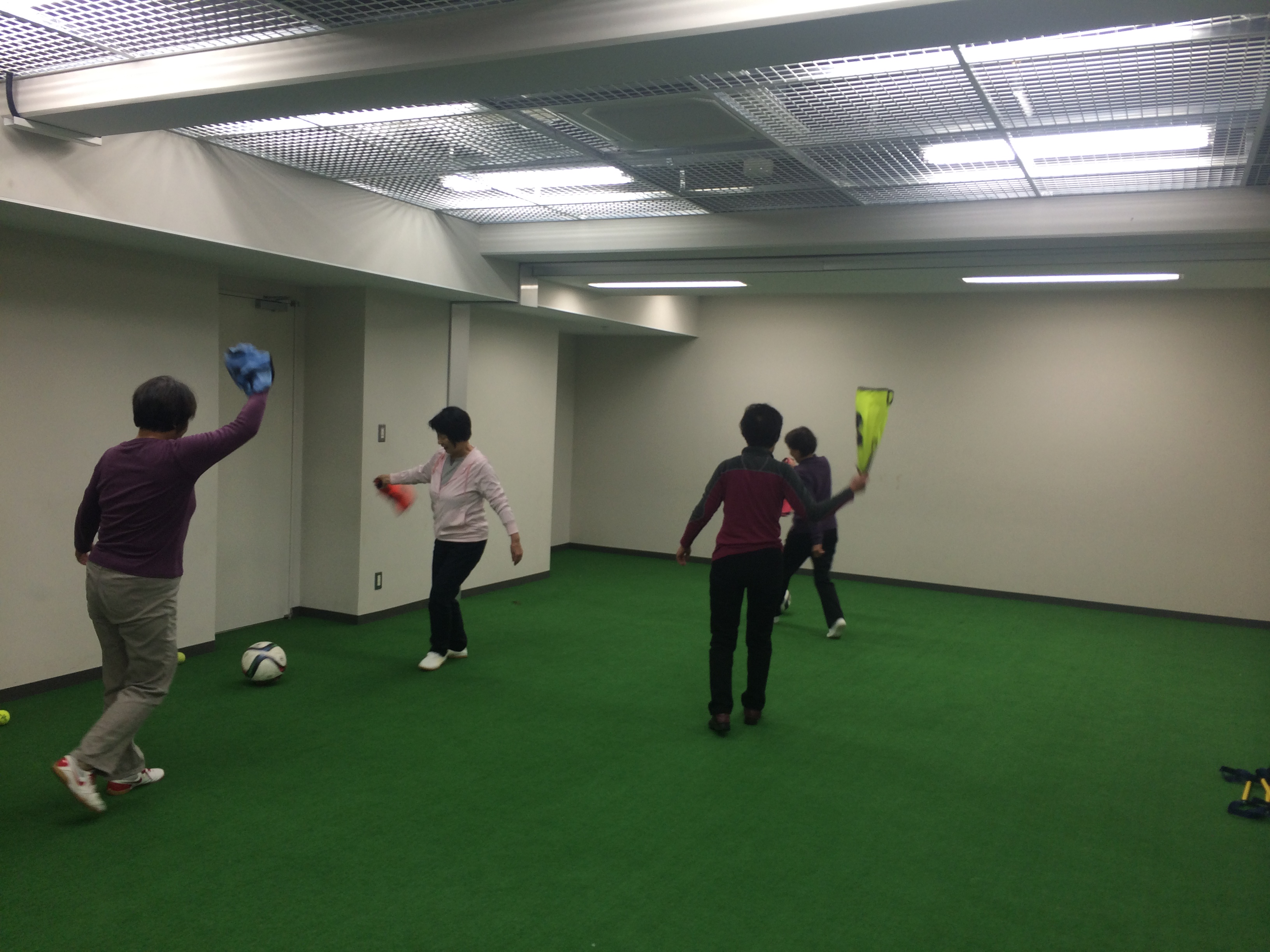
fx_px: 1101
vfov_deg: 46.8
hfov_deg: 60.0
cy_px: 476
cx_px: 635
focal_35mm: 30
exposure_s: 1/60
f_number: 2.2
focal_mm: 4.12
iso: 50
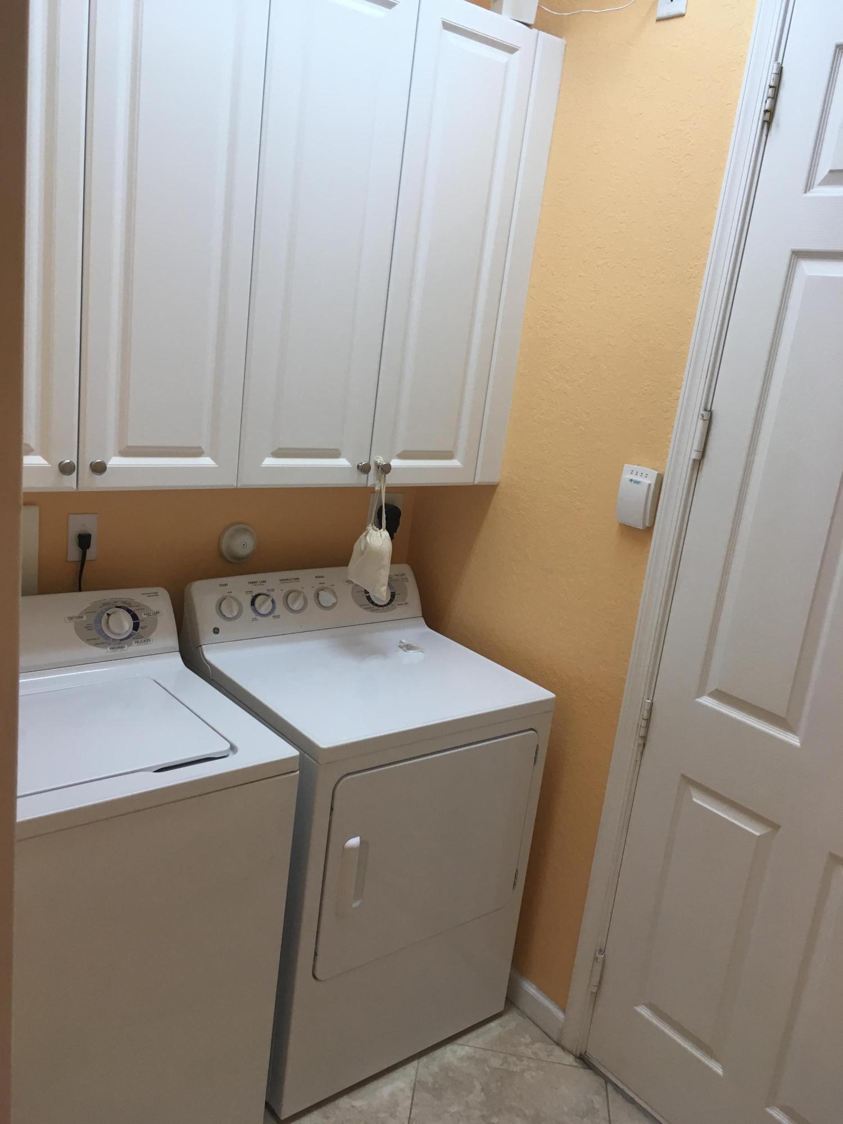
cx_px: 422
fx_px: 942
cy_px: 562
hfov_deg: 48.2
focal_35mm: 29
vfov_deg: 61.7
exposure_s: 1/30
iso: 25
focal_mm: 4.15
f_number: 2.2
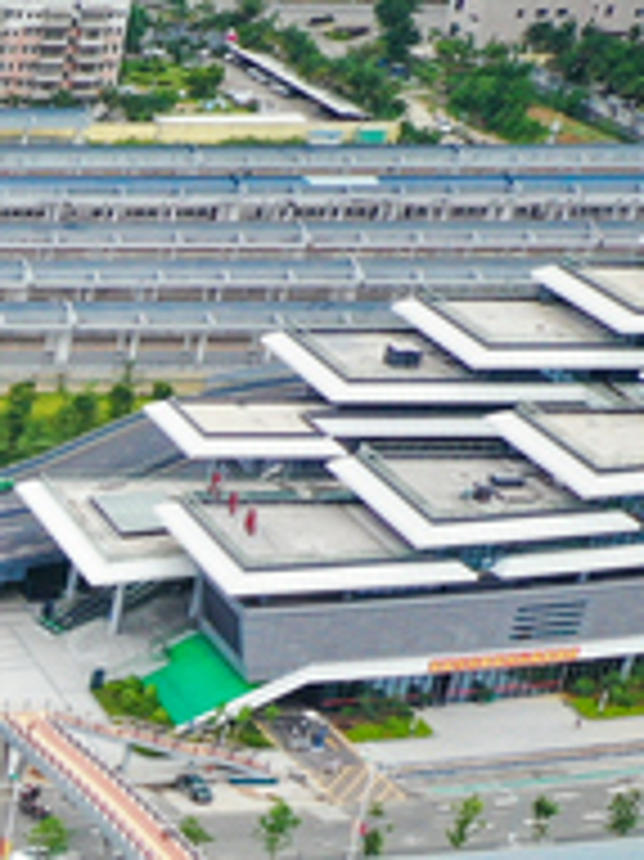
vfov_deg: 16.4
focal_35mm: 113
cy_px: 1137
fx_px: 2806
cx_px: -946
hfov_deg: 10.9
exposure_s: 1/240
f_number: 5
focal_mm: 10.26
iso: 100
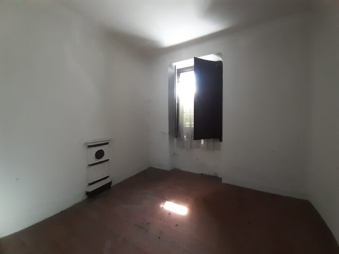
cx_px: 170
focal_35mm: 13
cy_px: 127
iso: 500
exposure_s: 1/25
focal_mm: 1.13
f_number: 2.2
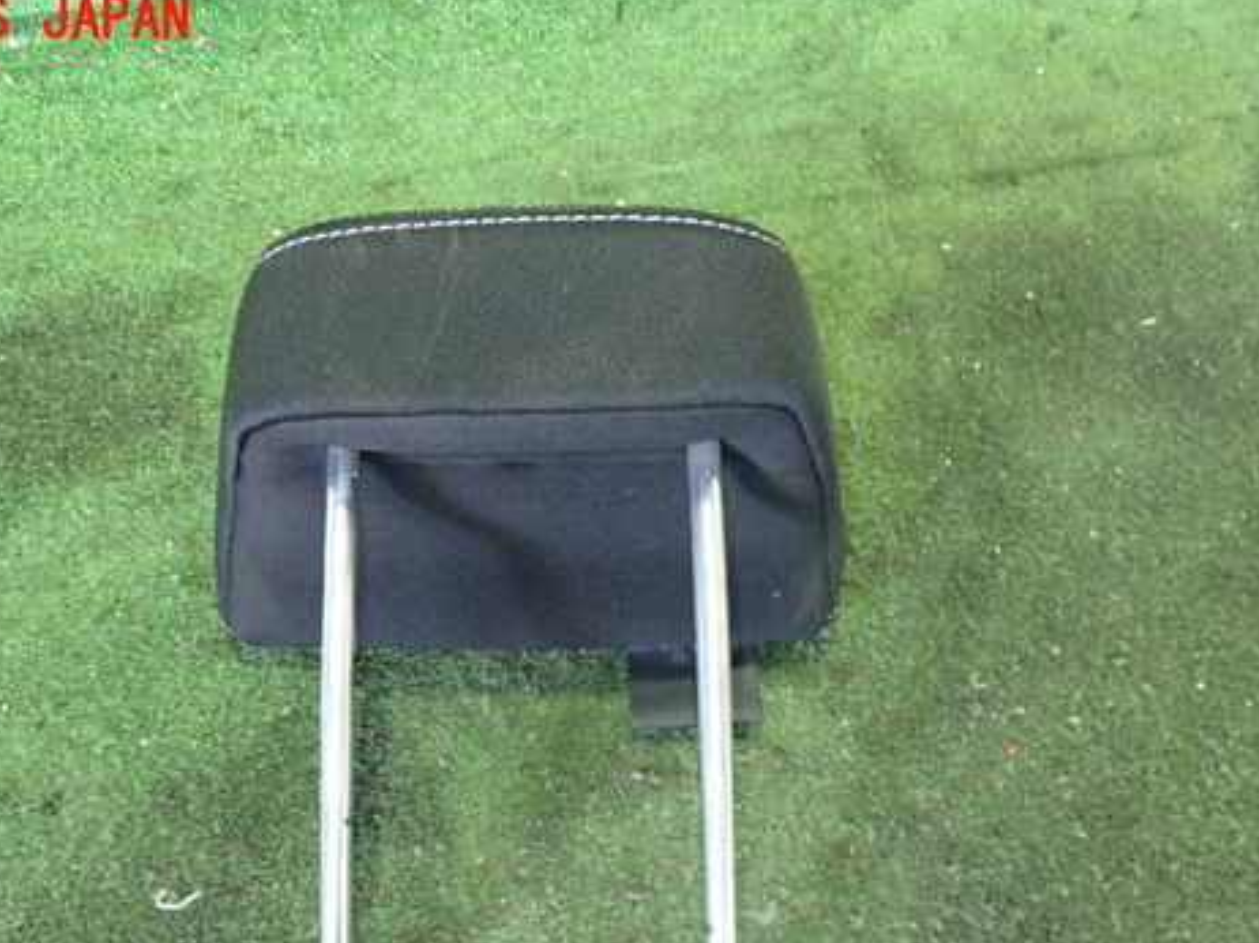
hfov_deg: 47.6
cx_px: 512
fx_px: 1418
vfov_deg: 36.5
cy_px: 600
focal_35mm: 39
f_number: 2.3
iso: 800
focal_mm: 5.4
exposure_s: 1/30
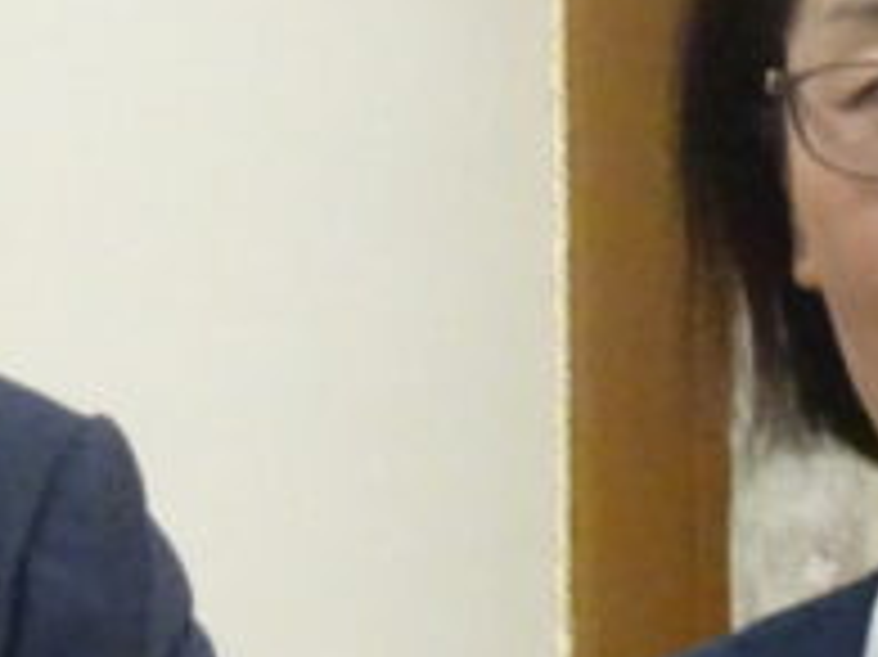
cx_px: -653
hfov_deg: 4.4
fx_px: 11331
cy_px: 310
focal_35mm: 447
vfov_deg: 3.3
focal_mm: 14.54
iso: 1600
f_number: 5
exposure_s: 1/60
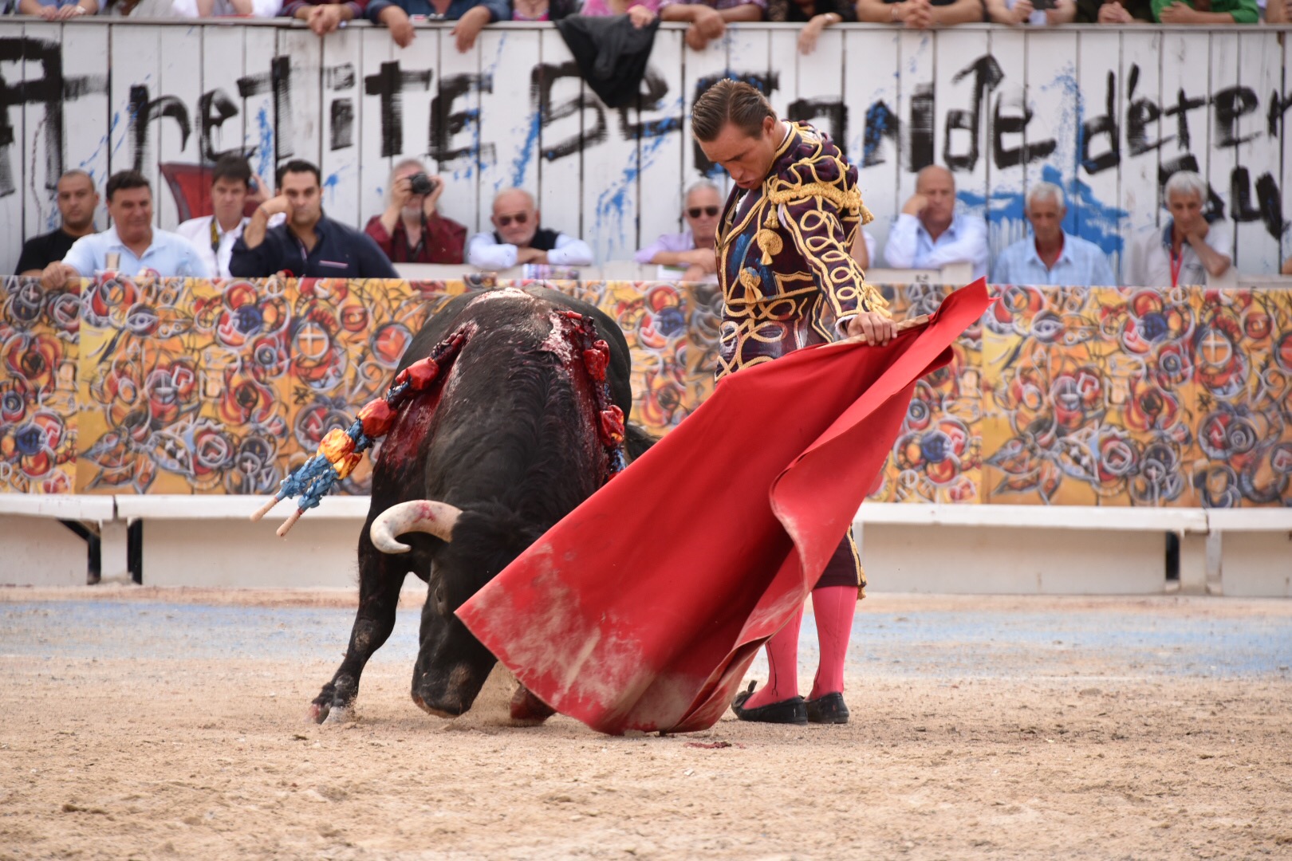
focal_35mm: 210
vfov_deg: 6.5
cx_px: 646
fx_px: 7536
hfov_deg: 9.8
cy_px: 430
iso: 1250
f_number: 5.6
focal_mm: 210
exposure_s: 1/400
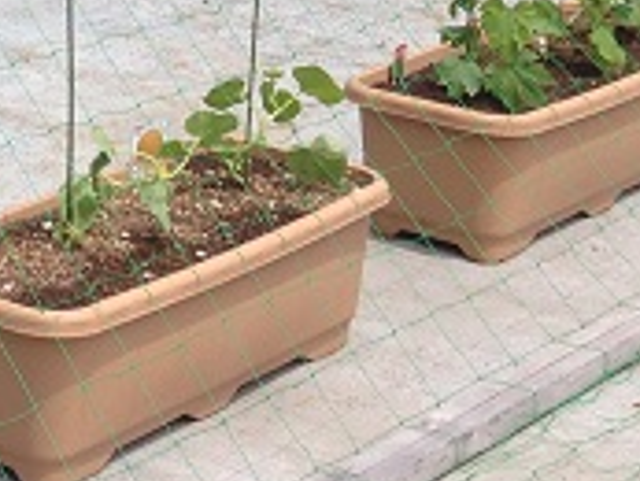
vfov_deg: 9.4
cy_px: -246
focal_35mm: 153
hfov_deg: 12.3
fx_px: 2831
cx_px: -326
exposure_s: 1/1466
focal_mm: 4.12
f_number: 2.4
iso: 50
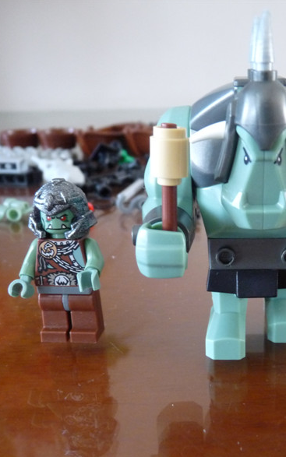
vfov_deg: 50.4
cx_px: 219
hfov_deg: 32.1
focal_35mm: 39
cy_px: 232
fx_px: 486
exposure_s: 1/13
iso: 400
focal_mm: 4.8
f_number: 2.8
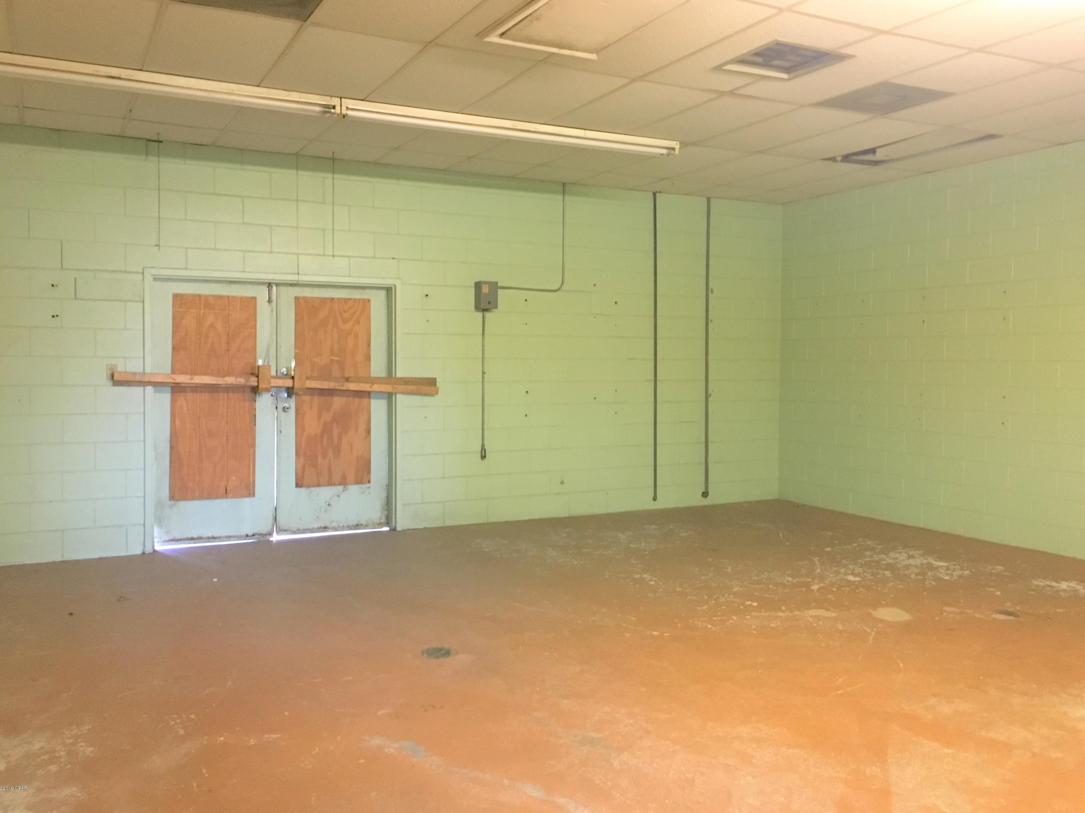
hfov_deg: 60.0
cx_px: 559
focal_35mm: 30
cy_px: 394
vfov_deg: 46.8
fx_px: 940
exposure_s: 1/17
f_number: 2.2
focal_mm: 4.15
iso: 250
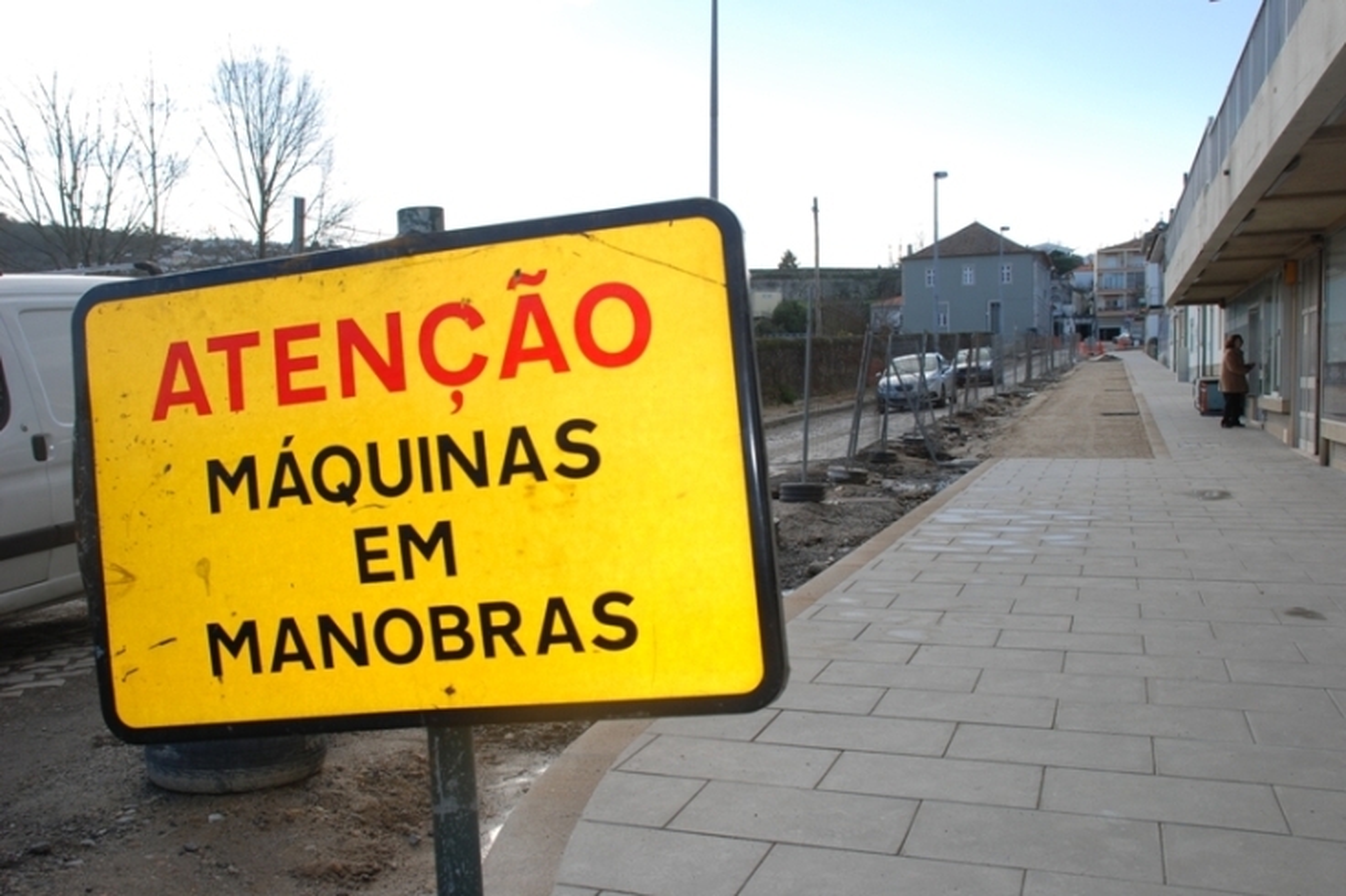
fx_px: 1233
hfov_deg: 57.2
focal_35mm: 33
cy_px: 448
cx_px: 673
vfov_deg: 39.9
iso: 160
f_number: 7.1
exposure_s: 1/200
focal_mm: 22
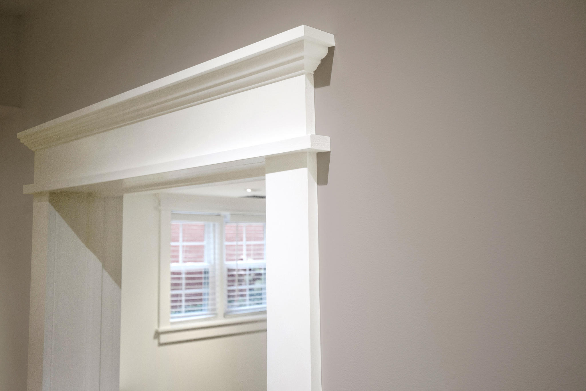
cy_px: 196
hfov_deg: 53.1
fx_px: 586
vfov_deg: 36.9
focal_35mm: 36
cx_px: 293
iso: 900
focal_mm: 24
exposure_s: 1/60
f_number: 4.5
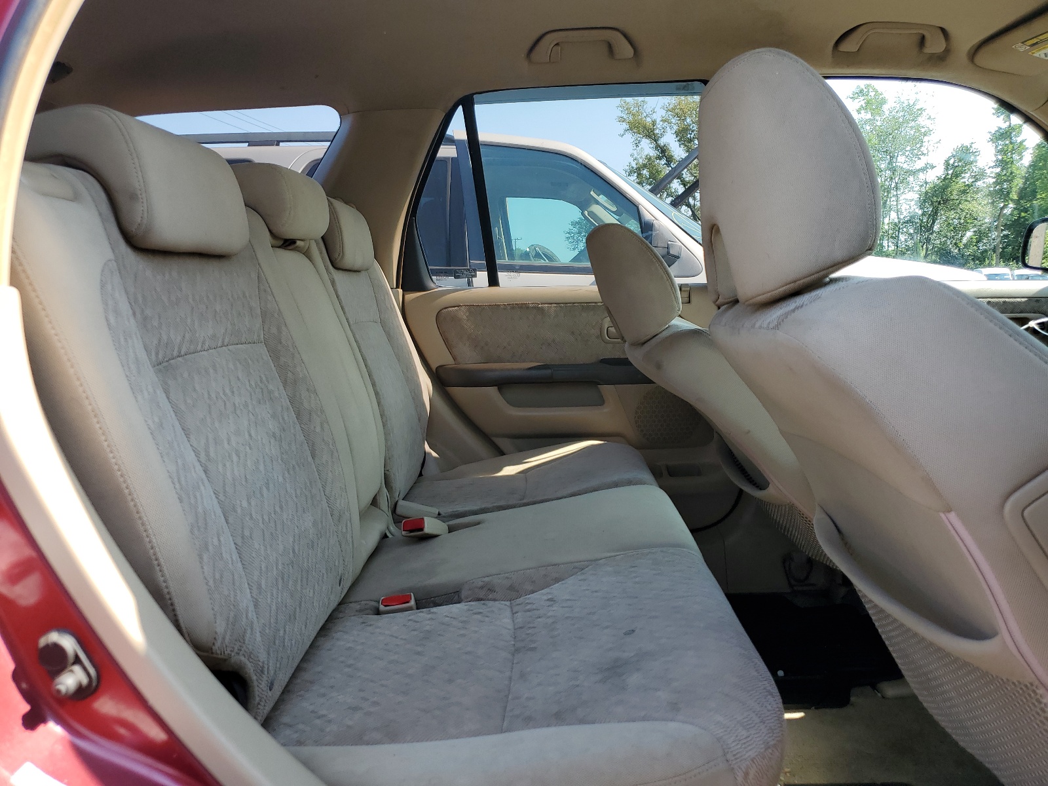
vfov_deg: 53.1
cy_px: 393
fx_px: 787
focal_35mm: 26
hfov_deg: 67.3
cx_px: 524
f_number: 1.5
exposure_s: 1/455
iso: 50
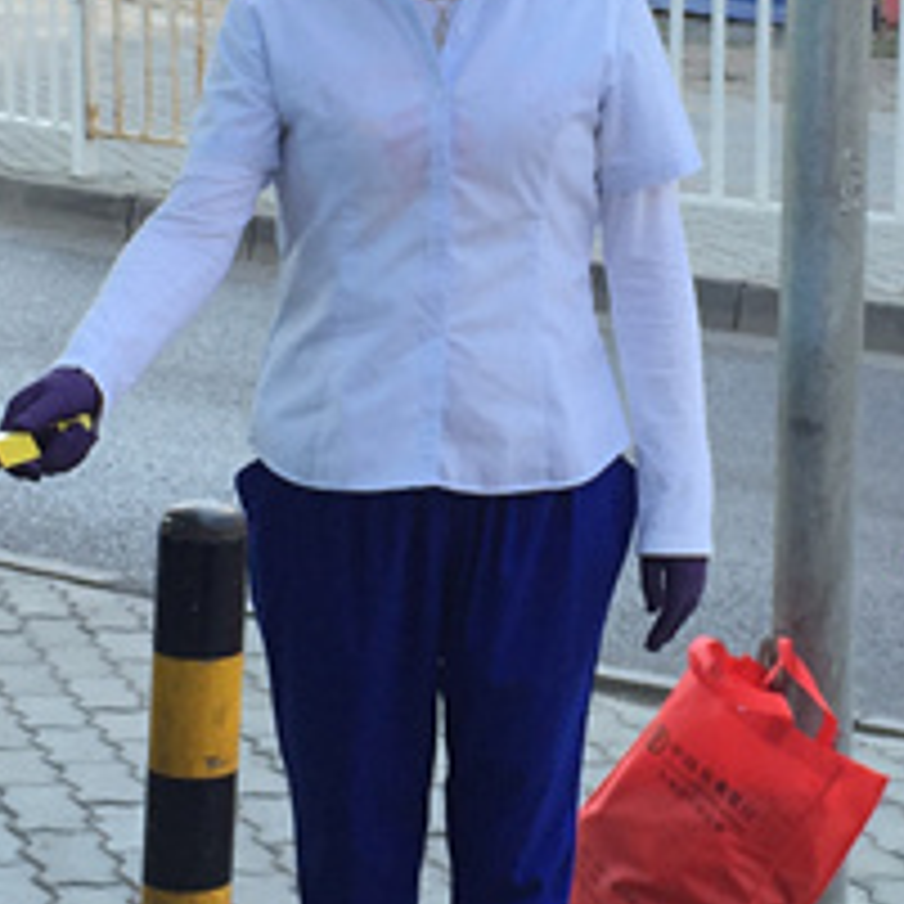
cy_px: 238
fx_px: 3014
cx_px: 630
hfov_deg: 17.0
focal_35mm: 102
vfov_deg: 17.0
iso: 32
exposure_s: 1/184
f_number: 2.2
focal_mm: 4.15
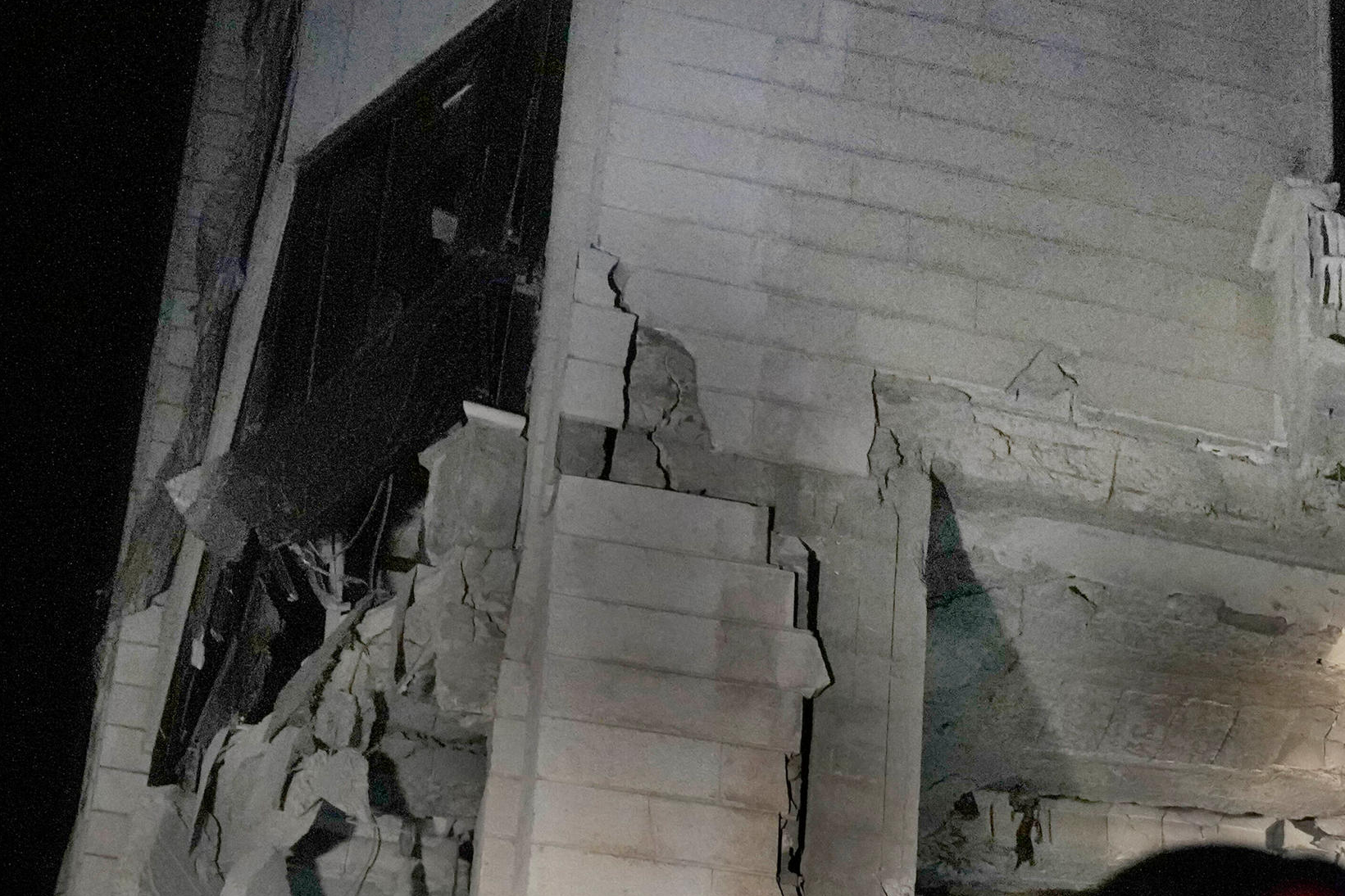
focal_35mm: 128
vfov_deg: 10.7
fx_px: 4782
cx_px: 1979
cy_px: 718
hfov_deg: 14.9
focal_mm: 42
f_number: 2.8
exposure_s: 1/400
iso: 6400
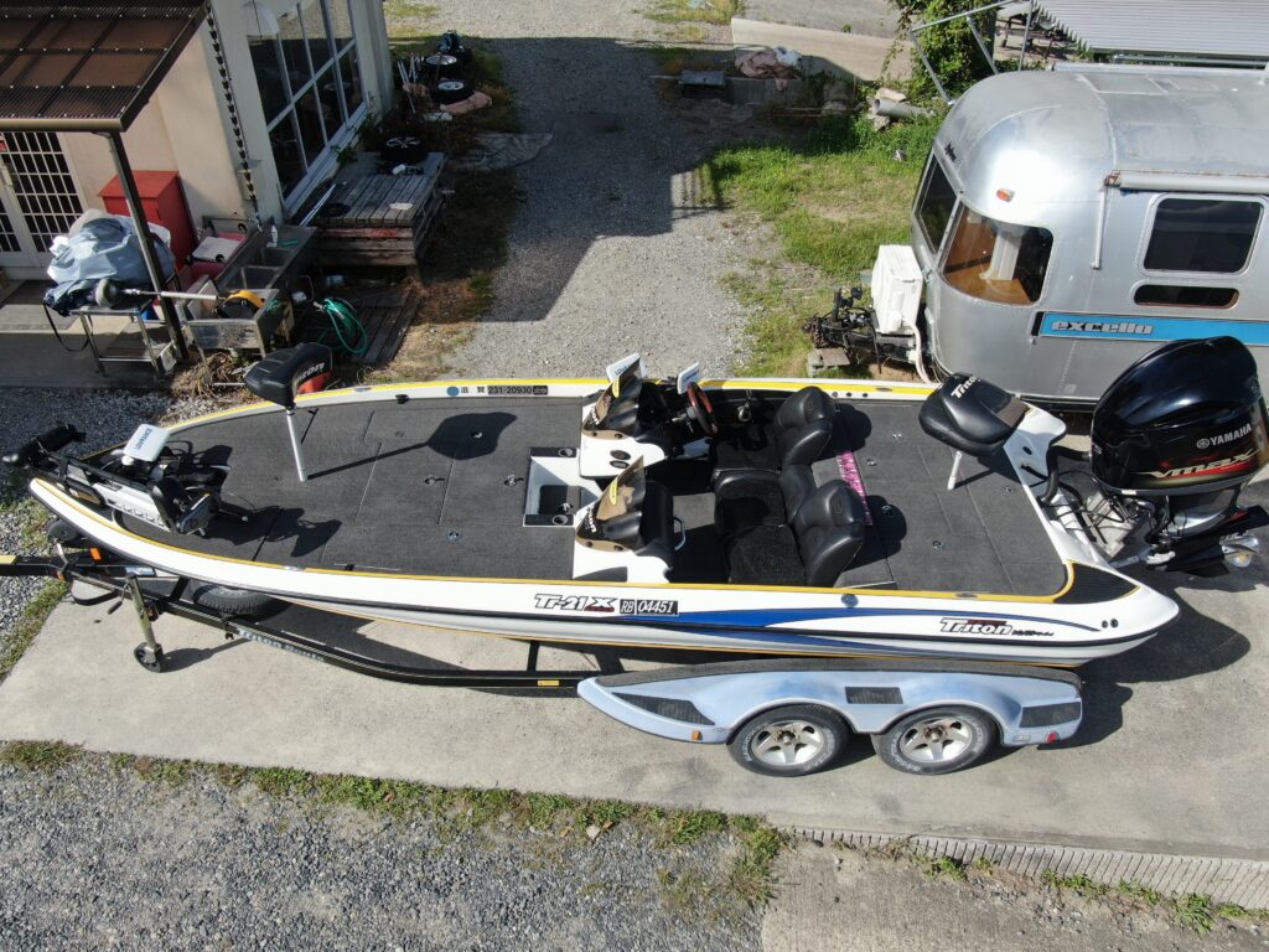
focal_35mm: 27
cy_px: 476
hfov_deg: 65.3
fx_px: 990
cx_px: 634
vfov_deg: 51.4
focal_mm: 4.78
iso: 100
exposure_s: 1/1000
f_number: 2.9
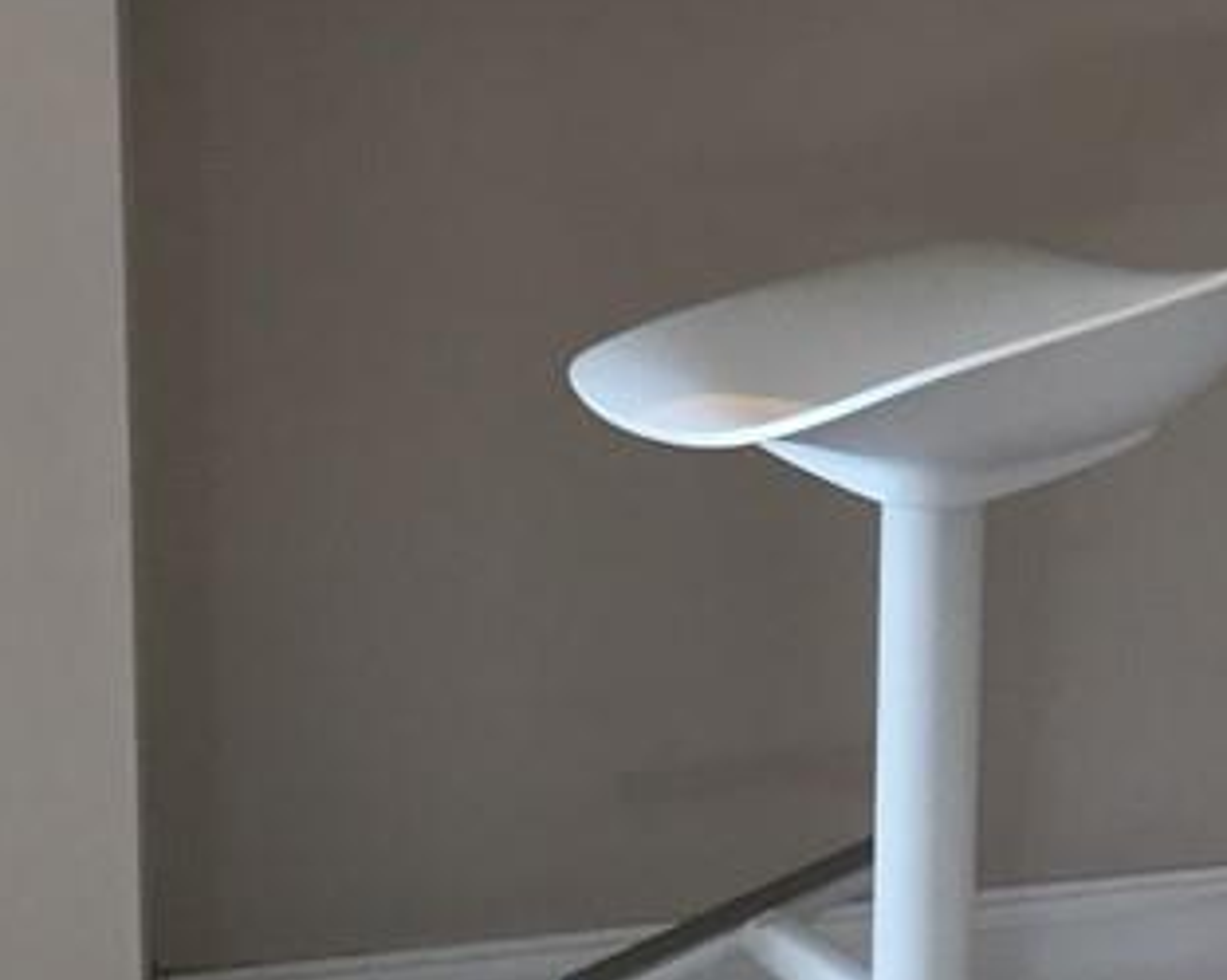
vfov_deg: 15.9
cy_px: -173
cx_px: 1050
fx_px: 3374
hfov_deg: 20.3
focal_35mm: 93
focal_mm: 4.15
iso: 40
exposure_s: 1/30
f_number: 2.2
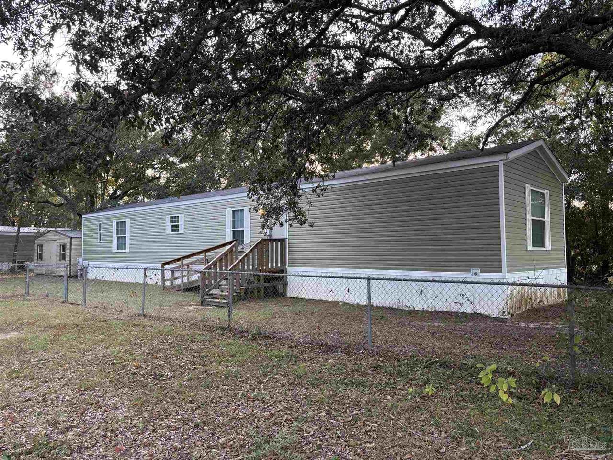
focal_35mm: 26
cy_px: 230
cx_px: 306
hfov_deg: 67.3
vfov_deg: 53.1
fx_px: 460
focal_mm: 5.96
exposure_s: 1/121
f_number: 1.6
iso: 64
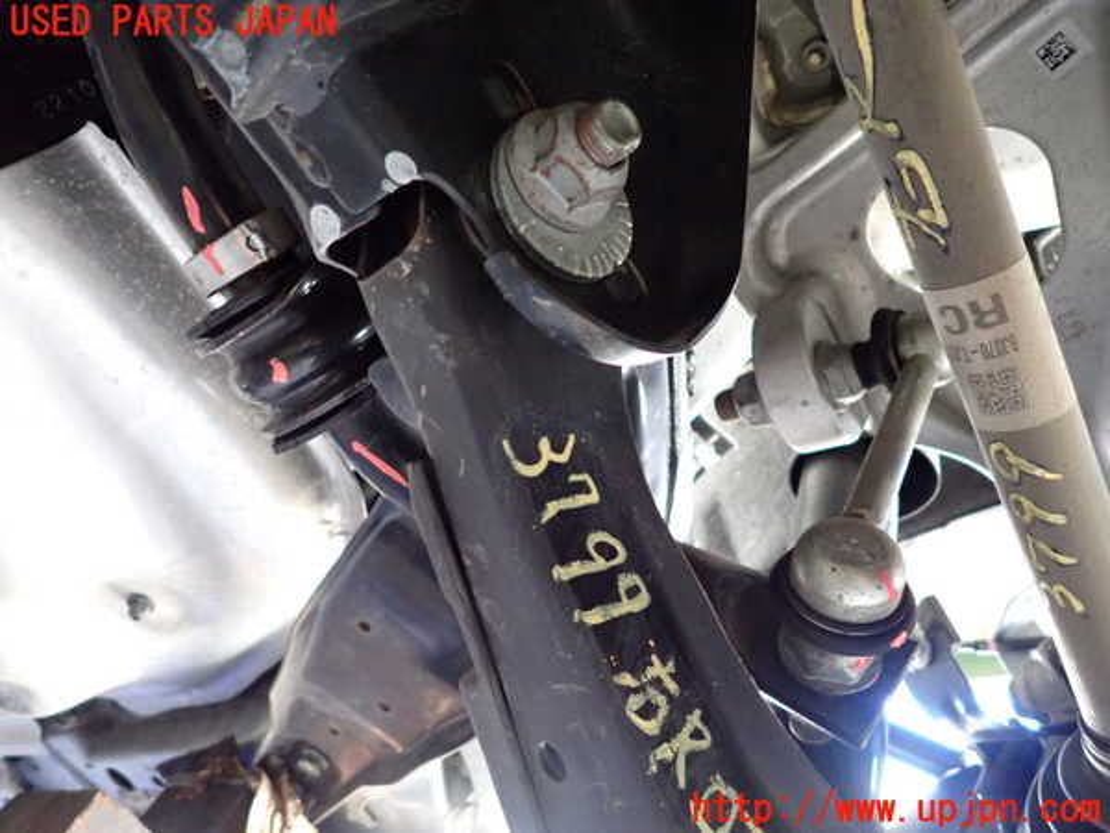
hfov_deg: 69.4
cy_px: 416
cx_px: 555
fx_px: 802
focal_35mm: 25
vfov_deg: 54.9
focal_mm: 4.5
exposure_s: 1/60
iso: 1000
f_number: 2
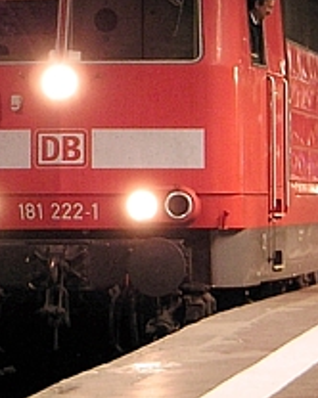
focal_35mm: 233
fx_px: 2745
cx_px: 226
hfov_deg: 6.6
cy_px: 130
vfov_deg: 8.3
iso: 100
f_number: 3.7
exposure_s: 1/2
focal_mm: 10.3
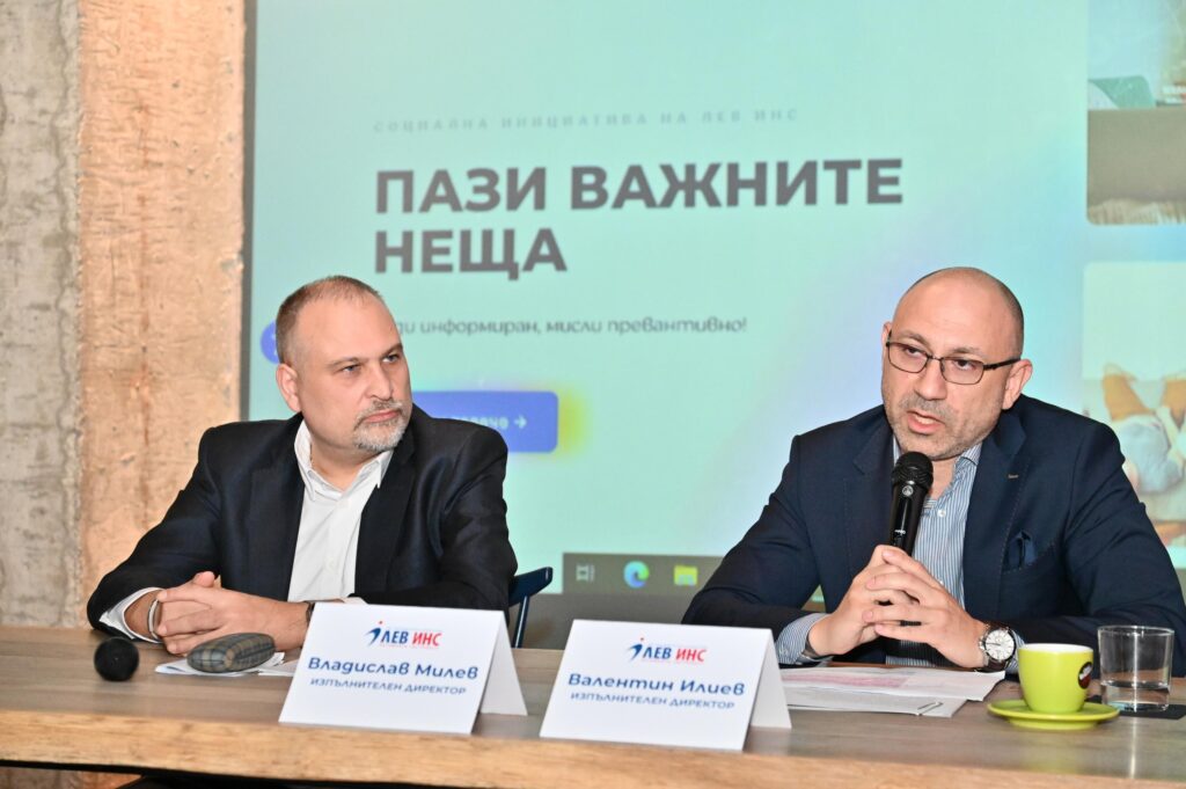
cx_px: 593
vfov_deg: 17.5
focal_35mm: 78
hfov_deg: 26.0
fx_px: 2568
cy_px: 394
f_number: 4.5
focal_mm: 78
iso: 6400
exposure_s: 1/125
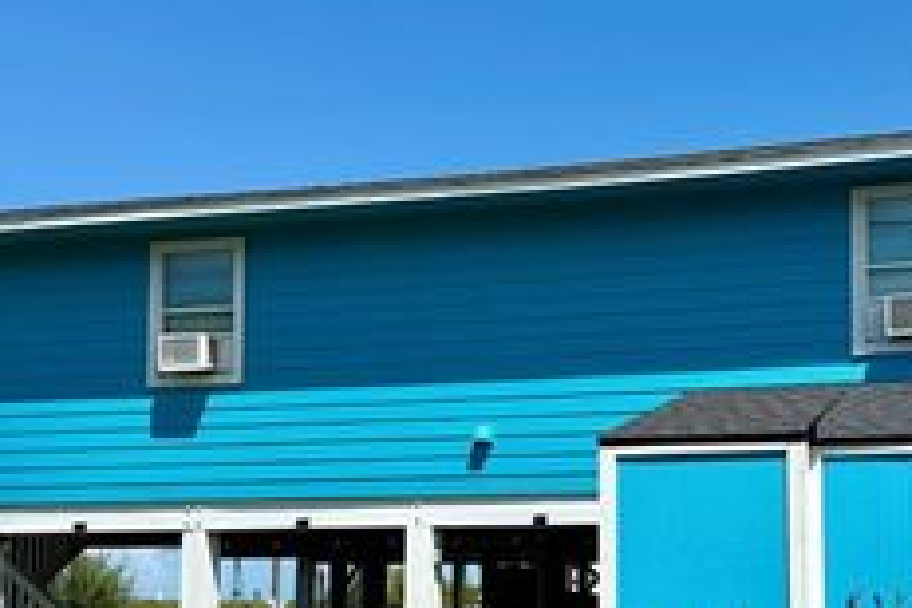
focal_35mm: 54
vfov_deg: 24.8
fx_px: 1368
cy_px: 456
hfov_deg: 36.5
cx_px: 600
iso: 80
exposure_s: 1/4975
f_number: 1.78
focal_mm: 6.76
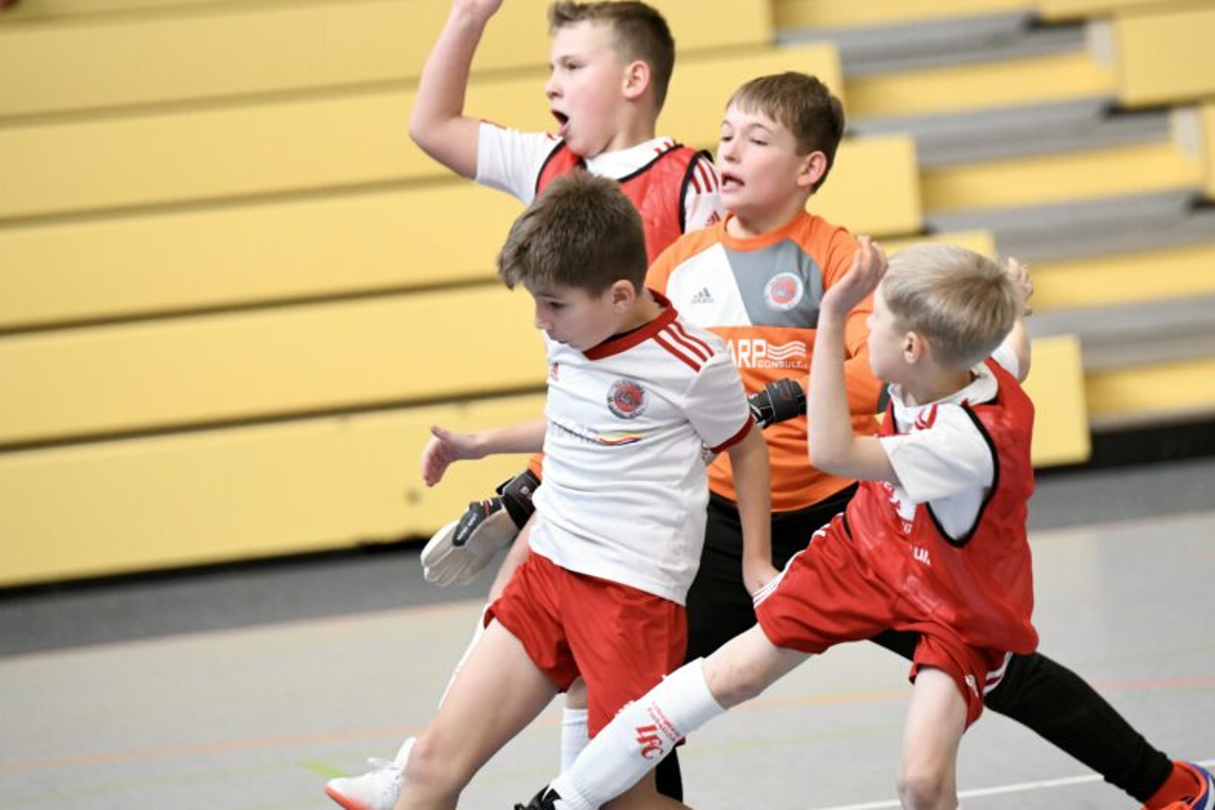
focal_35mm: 188
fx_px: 6346
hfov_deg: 10.9
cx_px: 627
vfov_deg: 7.3
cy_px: 388
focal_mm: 145
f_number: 2.8
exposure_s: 1/1250
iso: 5000
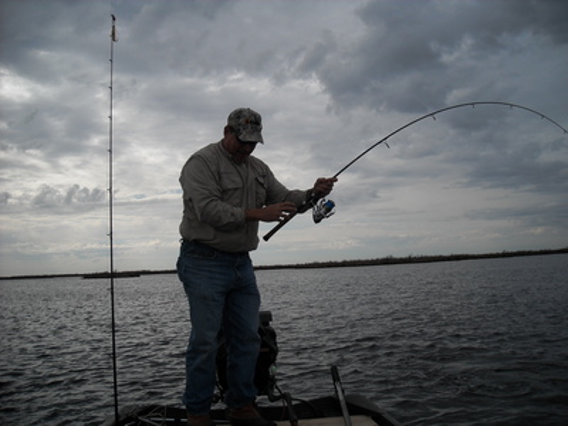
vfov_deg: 40.7
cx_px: 284
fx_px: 574
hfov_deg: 52.6
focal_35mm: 35
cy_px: 213
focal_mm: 5.7
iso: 64
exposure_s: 1/620
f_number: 5.6
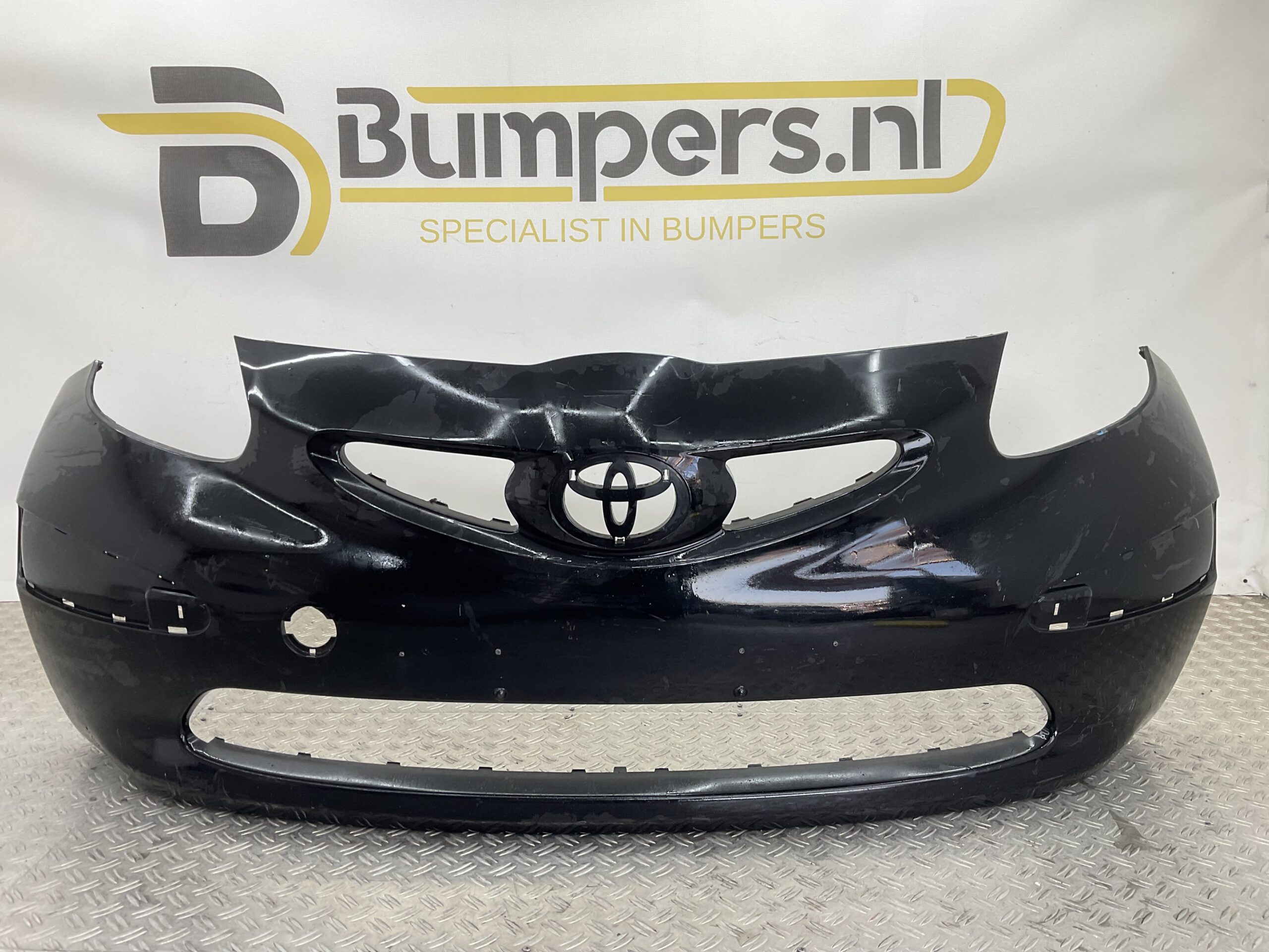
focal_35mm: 29
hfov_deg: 61.7
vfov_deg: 48.2
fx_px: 1063
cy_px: 476
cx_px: 634
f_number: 1.8
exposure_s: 1/120
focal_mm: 3
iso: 25
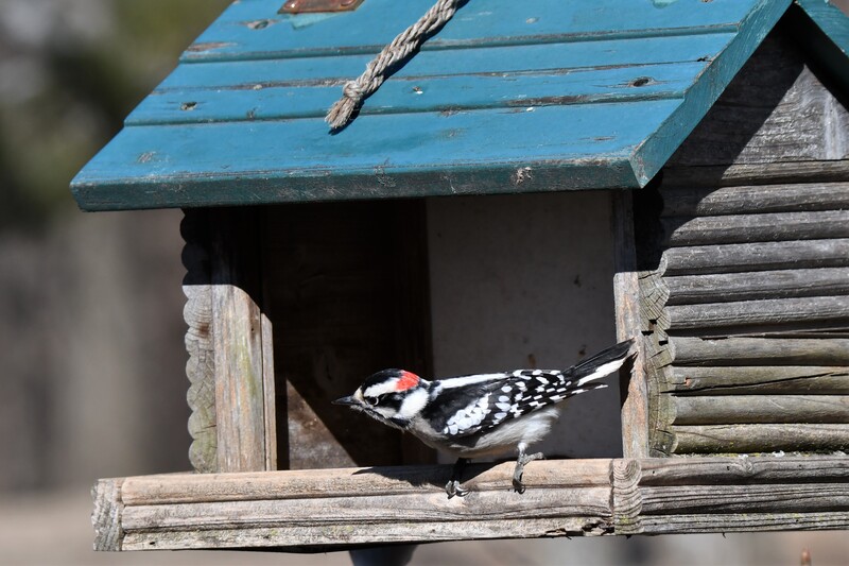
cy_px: 283
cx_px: 424
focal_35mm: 225
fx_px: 5305
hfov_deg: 9.2
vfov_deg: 6.1
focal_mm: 150
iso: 400
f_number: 6.3
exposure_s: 1/2000
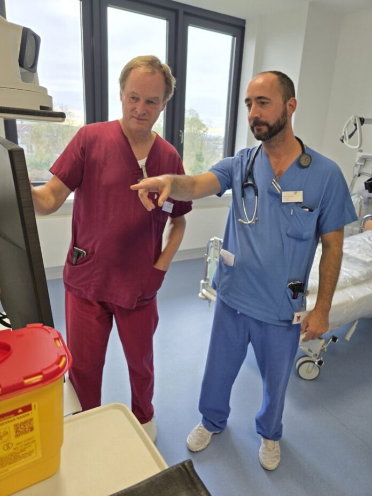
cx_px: 186
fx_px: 330
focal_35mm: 23
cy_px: 248
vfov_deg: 73.9
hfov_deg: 58.9
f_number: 1.7
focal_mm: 6.3
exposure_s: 1/180
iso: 100
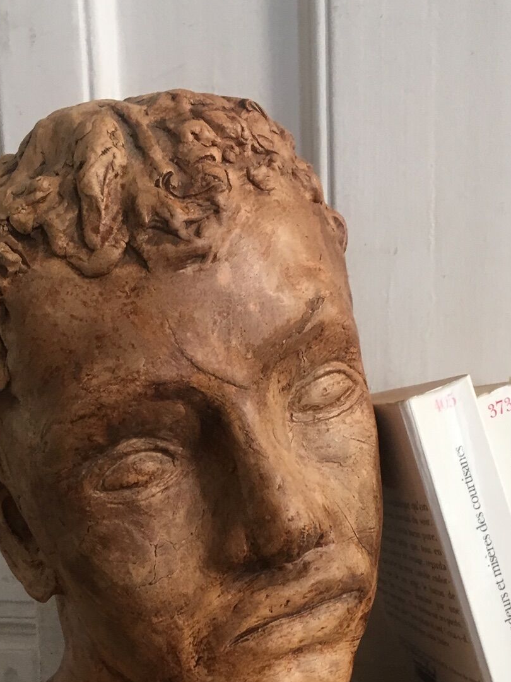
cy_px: 580
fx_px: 1083
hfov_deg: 26.5
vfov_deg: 33.5
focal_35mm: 55
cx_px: 213
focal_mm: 4.15
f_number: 2.2
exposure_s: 1/33
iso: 100
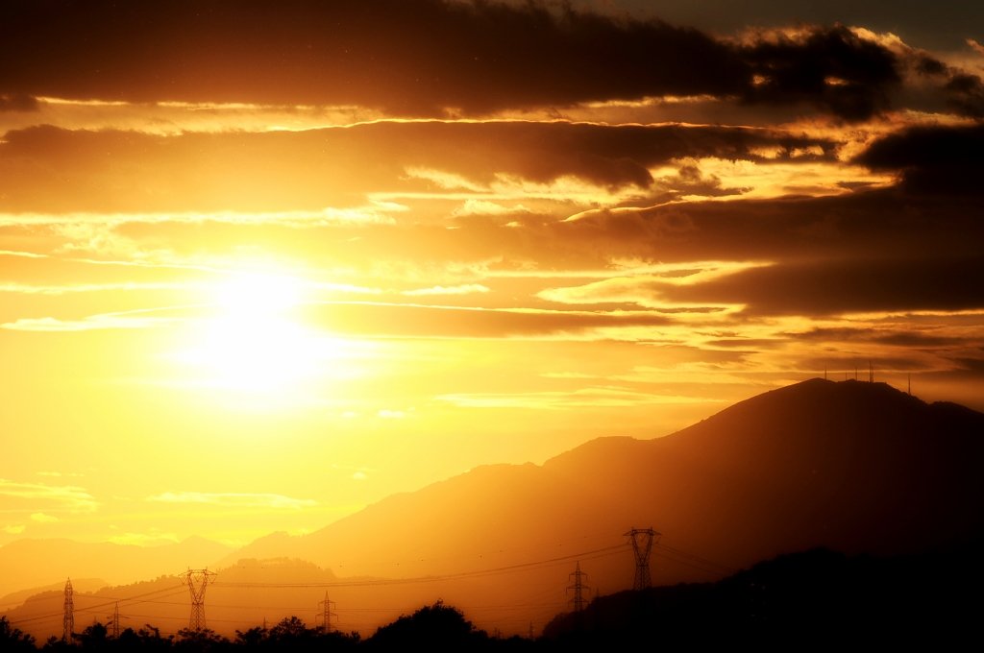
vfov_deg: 4.6
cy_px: 326
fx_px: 8190
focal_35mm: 300
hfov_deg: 6.9
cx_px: 492
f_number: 10
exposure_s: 1/2000
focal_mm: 200
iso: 200
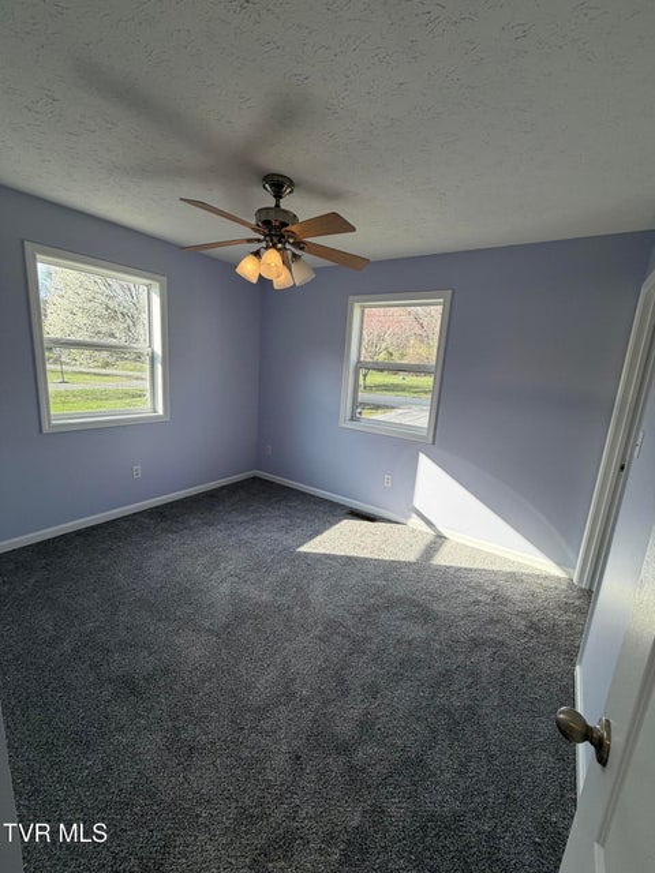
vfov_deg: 102.1
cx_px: 328
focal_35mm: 14
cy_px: 436
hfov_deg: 85.7
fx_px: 353
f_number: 2.2
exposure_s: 1/180
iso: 50
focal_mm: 2.22
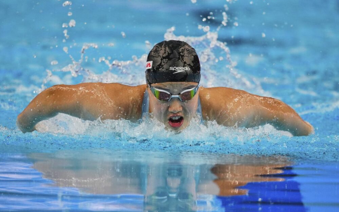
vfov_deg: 1.4
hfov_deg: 2.3
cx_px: 170
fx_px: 8491
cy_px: 100
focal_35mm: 919
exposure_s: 1/1600
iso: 2500
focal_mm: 600
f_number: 4
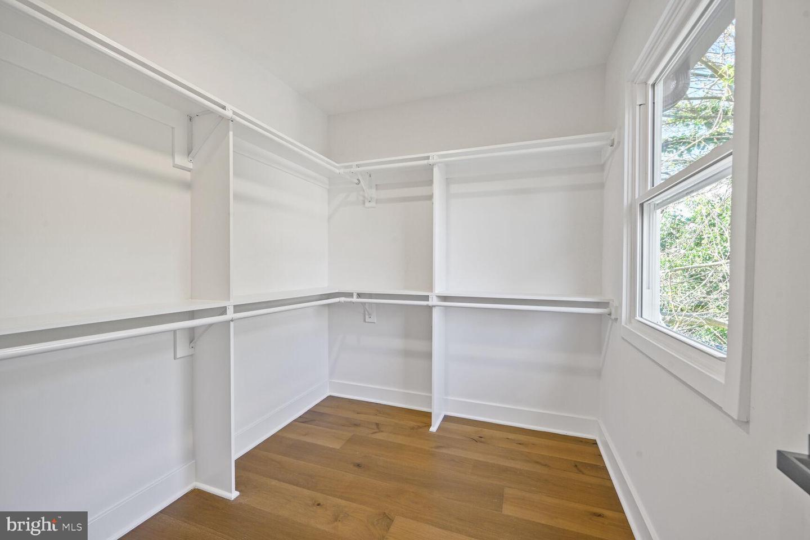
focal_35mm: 14
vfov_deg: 81.2
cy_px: 270
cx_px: 405
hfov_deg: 104.3
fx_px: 315
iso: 200
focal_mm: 14
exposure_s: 1/13
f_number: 9
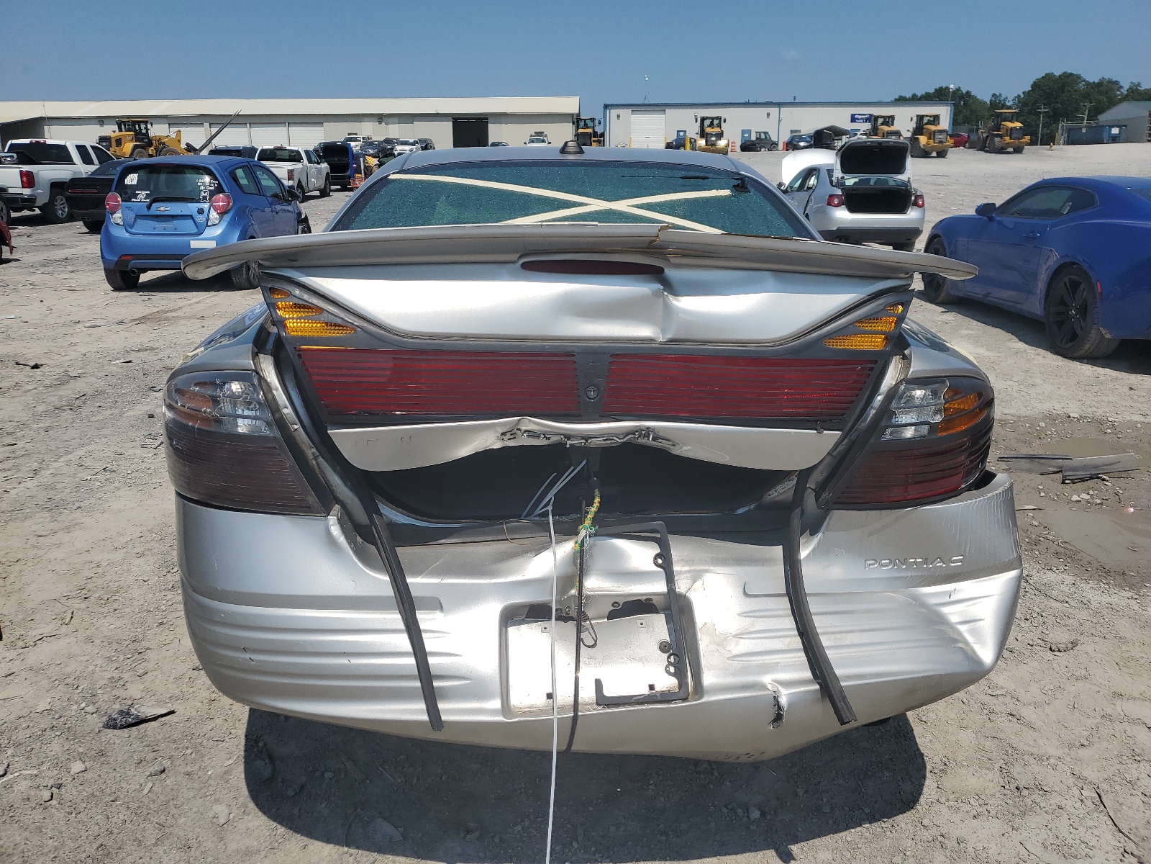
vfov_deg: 53.1
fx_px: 865
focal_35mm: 26
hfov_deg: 67.3
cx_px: 576
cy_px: 432
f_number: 1.5
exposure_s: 1/10000
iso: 50
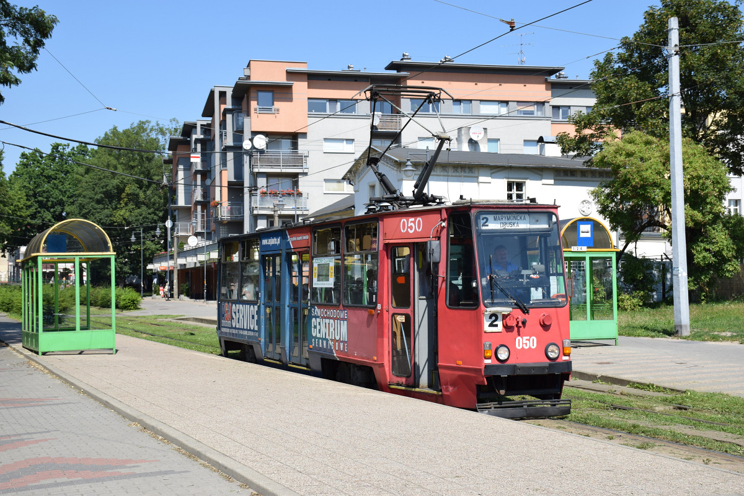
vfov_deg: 26.5
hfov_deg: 38.9
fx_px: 1054
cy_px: 248
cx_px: 372
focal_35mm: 51
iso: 100
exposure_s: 1/250
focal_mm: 34
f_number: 8
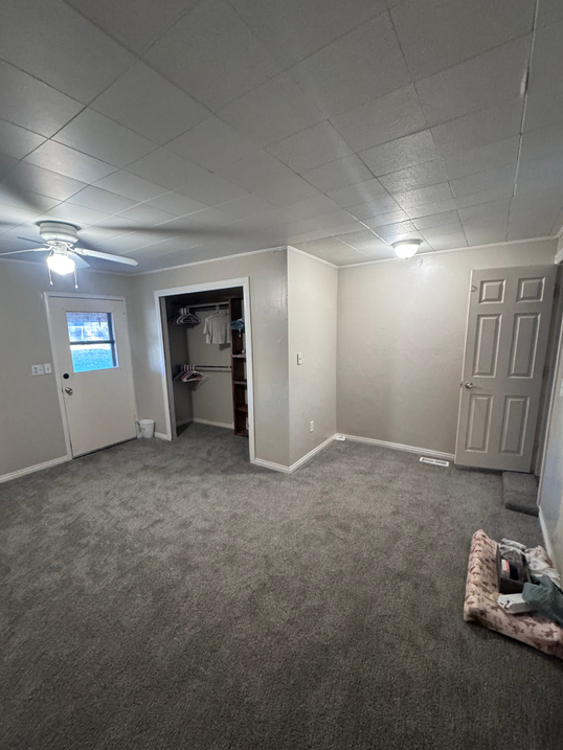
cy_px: 386
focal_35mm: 15
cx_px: 264
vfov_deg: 98.1
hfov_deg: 81.7
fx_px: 325
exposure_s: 1/60
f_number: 2.2
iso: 800
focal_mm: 2.22
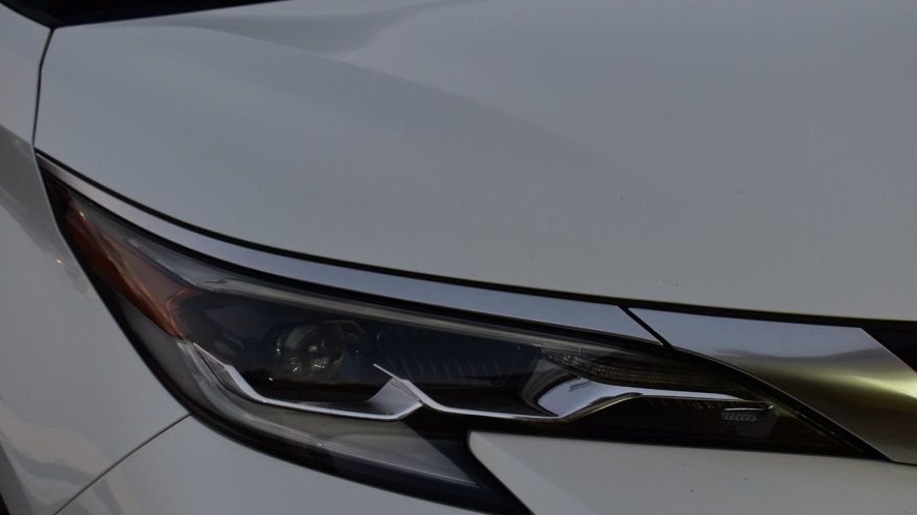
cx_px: 482
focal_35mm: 69
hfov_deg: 30.6
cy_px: 313
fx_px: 1677
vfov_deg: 17.4
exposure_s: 1/15
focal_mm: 38
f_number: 6.3
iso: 640
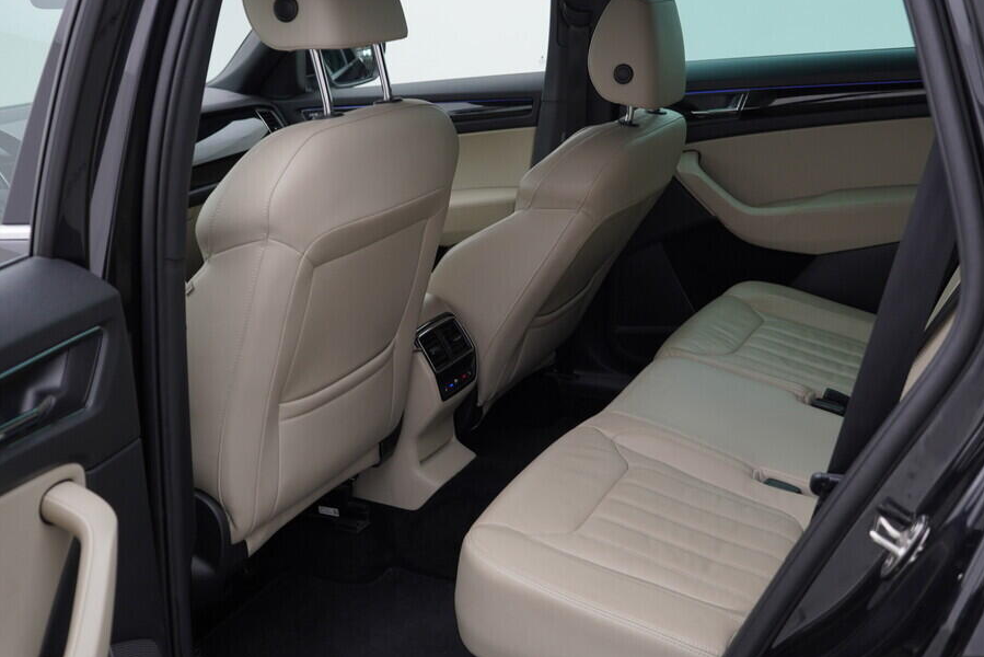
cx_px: 523
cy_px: 318
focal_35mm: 41
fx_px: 1121
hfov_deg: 47.4
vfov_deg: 32.7
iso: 125
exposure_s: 1/60
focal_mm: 24
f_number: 3.5
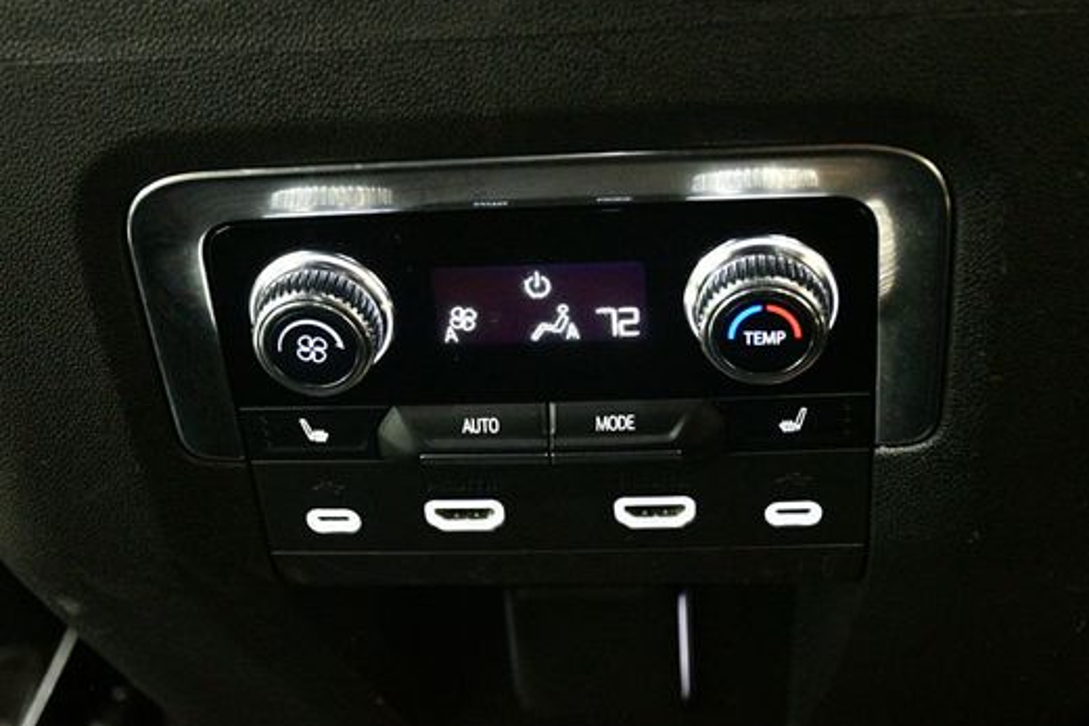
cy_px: 299
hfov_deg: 33.9
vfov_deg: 23.0
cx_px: 502
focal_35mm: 59
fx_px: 1784
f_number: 4
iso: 9000
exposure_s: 1/60
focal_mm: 32
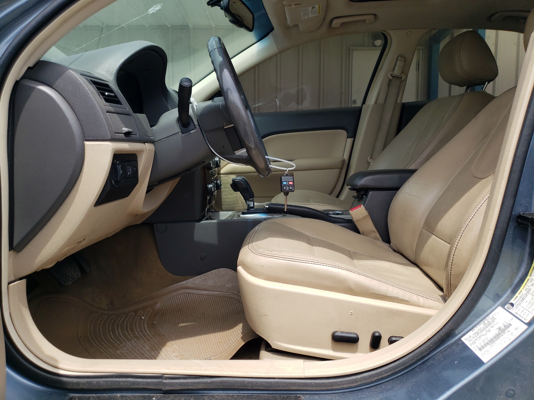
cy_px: 200
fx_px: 401
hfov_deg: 67.3
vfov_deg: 53.1
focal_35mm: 26
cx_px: 267
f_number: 1.5
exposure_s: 1/1429
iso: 50
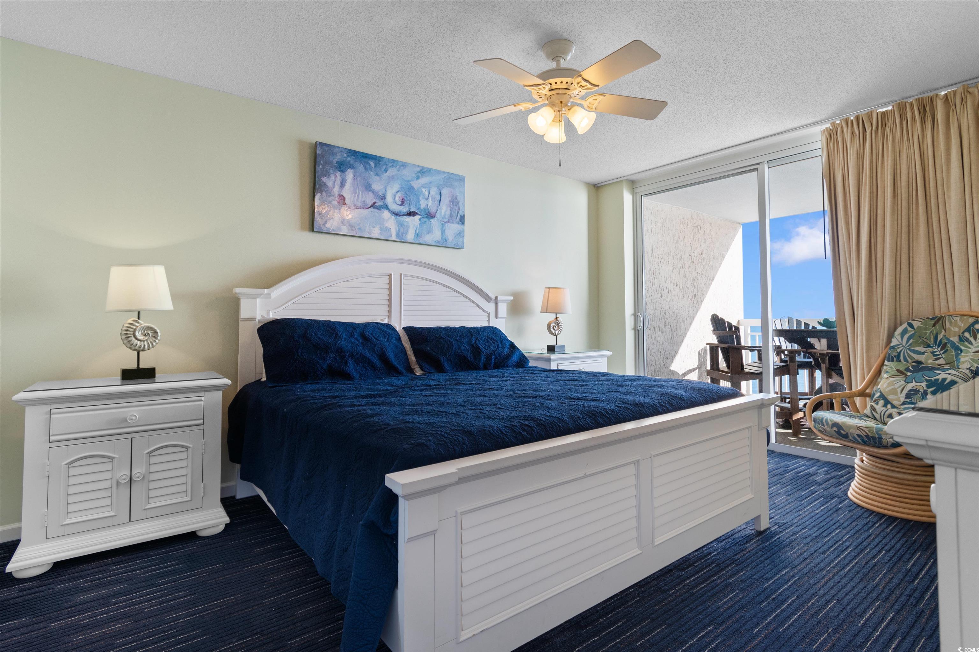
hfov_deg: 93.3
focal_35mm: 17
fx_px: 462
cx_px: 490
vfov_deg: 70.4
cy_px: 326
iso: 100
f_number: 4.8
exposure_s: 1/6
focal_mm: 11.5
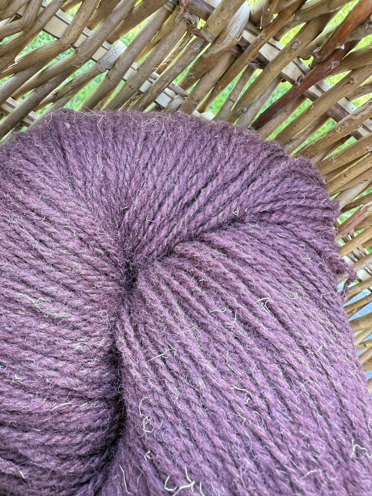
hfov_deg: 56.8
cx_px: 186
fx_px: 344
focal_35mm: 24
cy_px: 248
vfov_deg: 71.6
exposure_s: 1/99
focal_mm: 2.22
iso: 160
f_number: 2.2
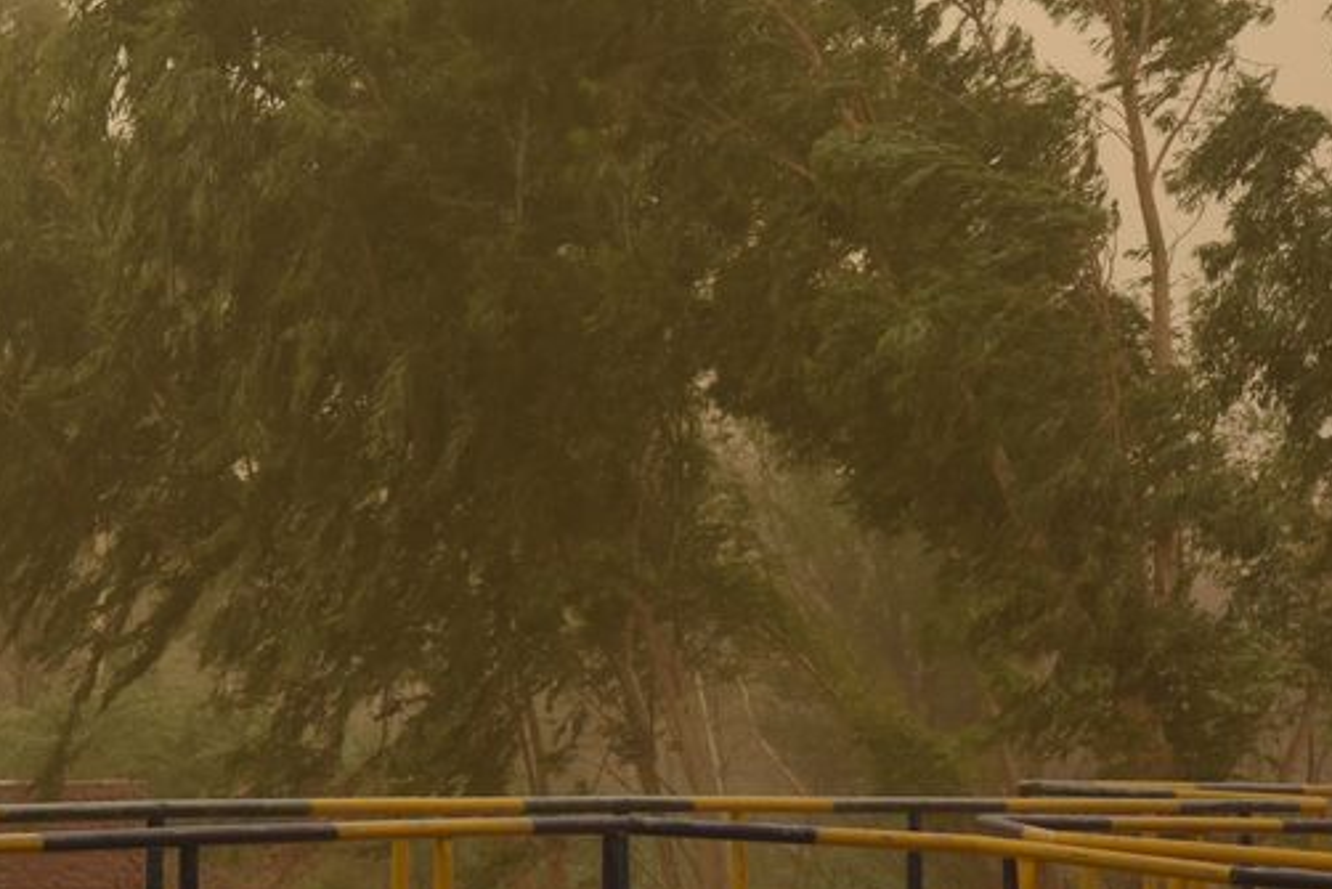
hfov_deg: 12.5
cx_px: -165
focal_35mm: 161
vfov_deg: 8.5
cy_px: 34
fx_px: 5966
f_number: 8
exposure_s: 1/500
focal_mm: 45
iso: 200
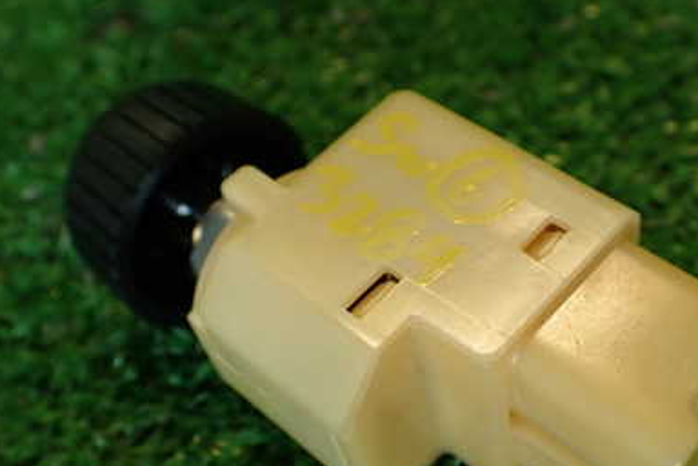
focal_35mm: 52
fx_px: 1008
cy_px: 317
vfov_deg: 25.8
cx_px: 418
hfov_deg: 38.0
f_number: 2.4
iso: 200
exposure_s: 1/60
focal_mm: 5.79
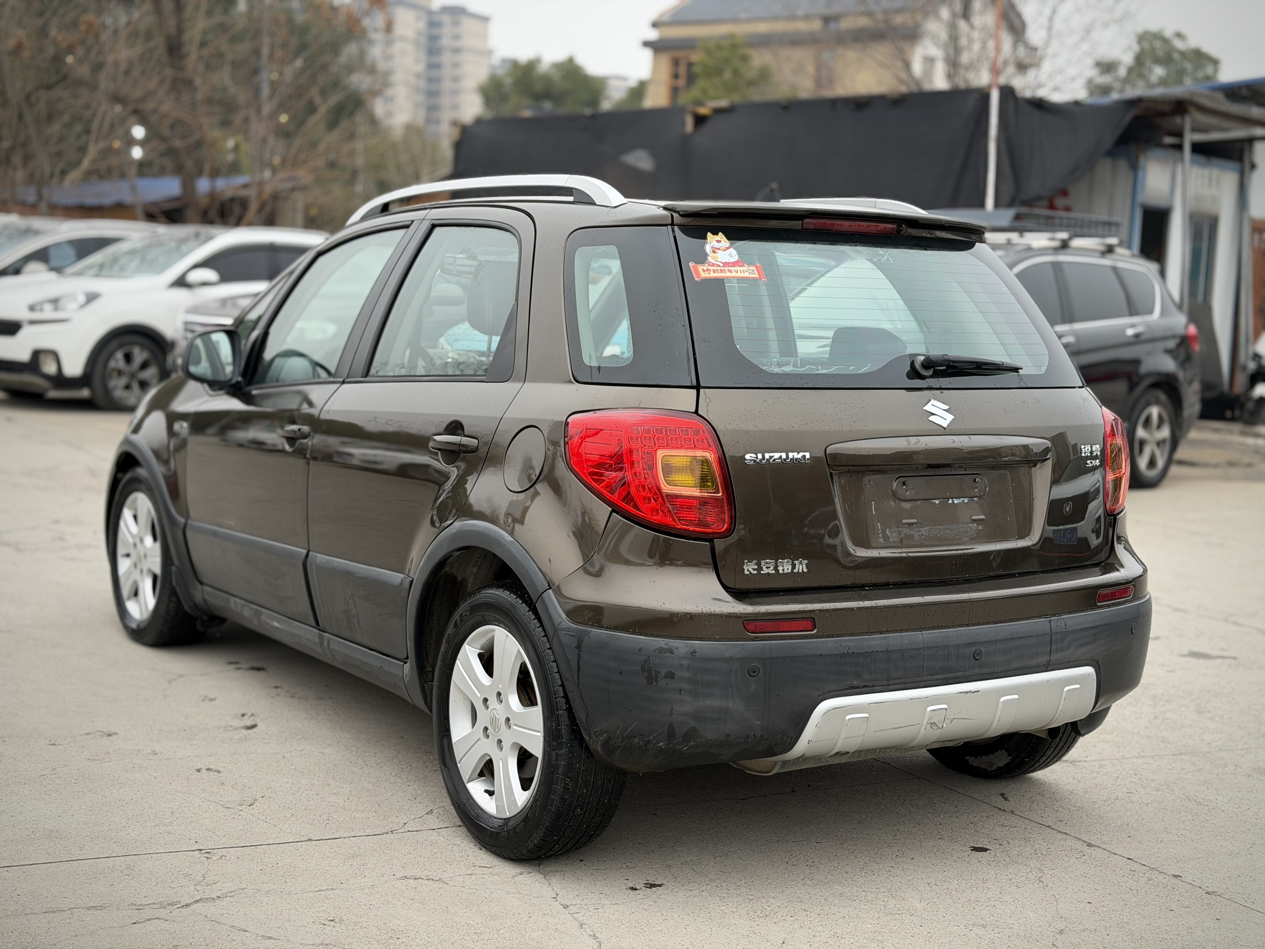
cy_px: 474
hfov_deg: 39.7
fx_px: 1754
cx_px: 632
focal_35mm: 48
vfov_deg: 30.3
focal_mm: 6.76
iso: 64
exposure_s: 1/168
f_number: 1.78
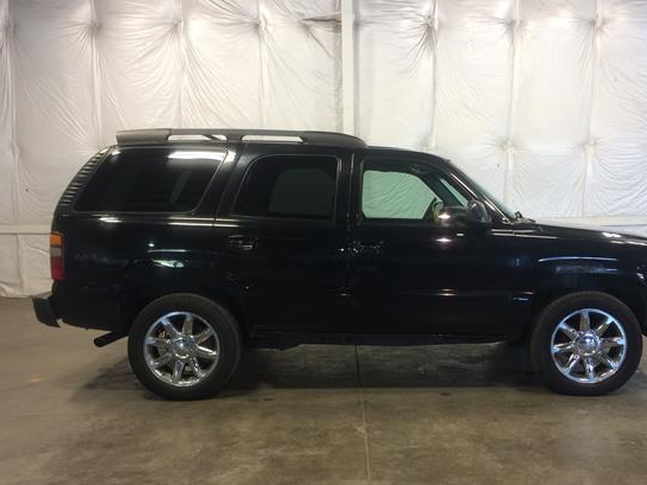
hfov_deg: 53.8
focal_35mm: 34
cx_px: 363
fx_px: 635
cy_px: 268
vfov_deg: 41.7
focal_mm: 4.15
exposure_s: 1/30
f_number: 2.2
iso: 50
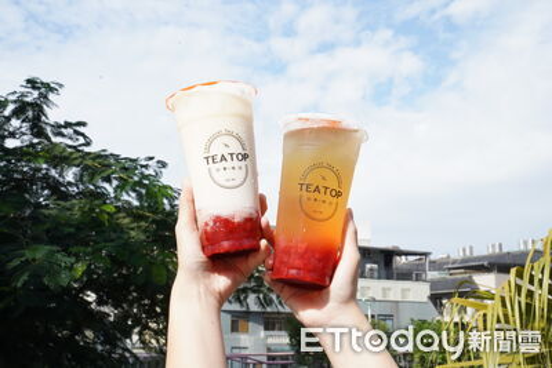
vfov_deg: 28.7
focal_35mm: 47
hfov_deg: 41.9
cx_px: 276
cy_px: 184
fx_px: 721
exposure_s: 1/640
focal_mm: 47
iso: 3200
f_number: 22
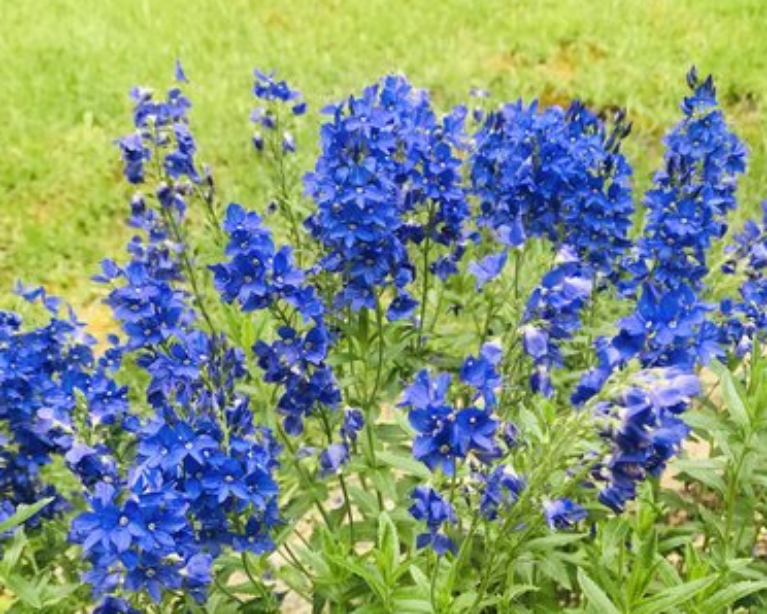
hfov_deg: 39.4
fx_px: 1067
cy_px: 567
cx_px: 447
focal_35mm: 47
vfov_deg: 30.5
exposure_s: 1/262
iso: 20
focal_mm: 3.99
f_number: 1.8
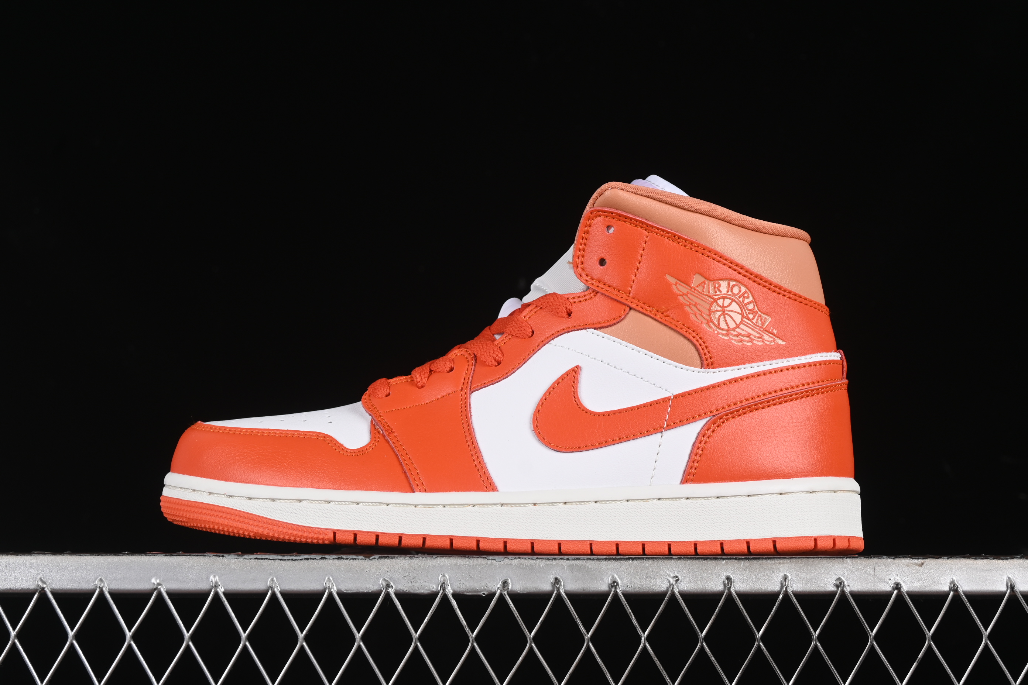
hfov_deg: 27.0
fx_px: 2141
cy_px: 342
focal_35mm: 75
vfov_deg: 18.2
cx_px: 514
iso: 160
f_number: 8
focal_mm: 50
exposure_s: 1/80
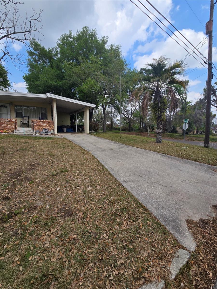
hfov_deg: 89.9
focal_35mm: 13
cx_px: 108
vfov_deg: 106.2
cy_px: 144
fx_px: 109
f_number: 2.2
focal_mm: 2.2
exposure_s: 1/1925
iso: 50
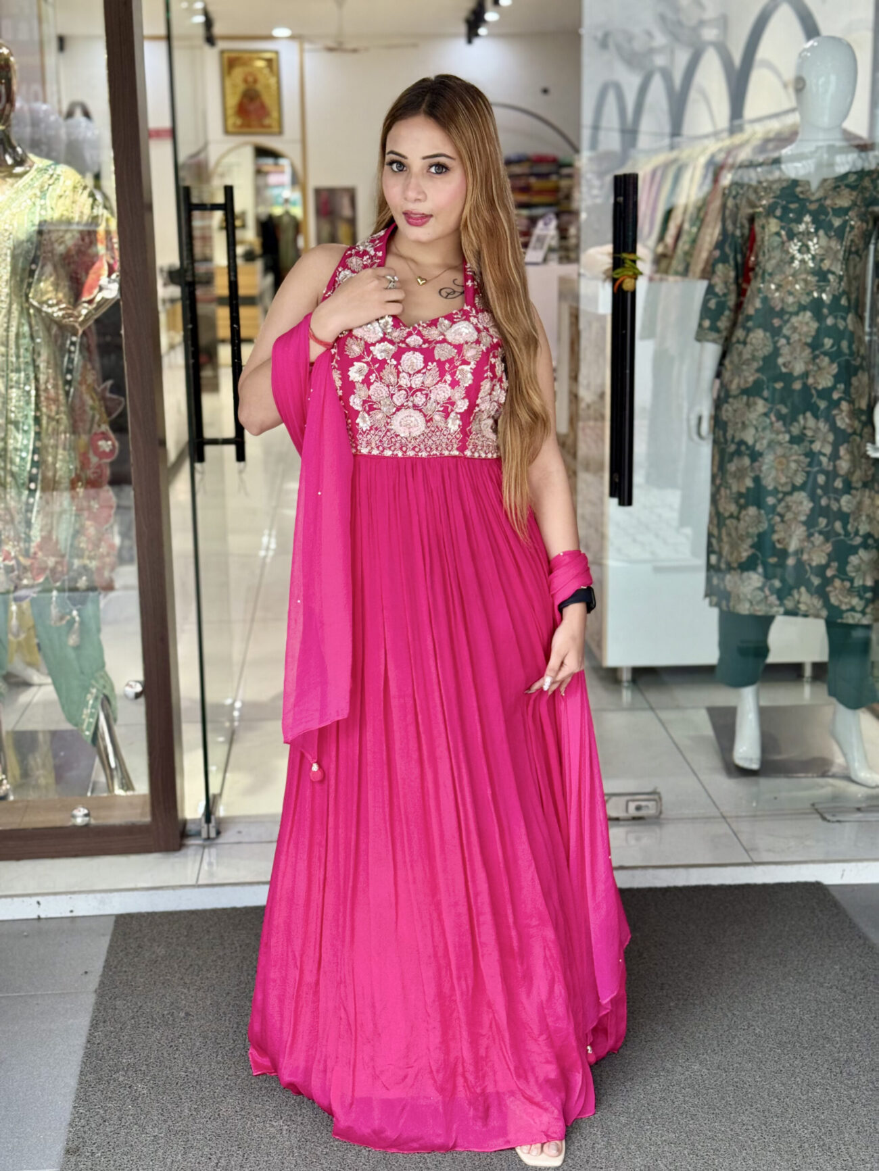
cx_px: 440
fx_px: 1625
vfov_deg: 39.7
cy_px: 586
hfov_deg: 30.3
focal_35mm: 48
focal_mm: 6.76
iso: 64
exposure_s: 1/100
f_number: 1.78
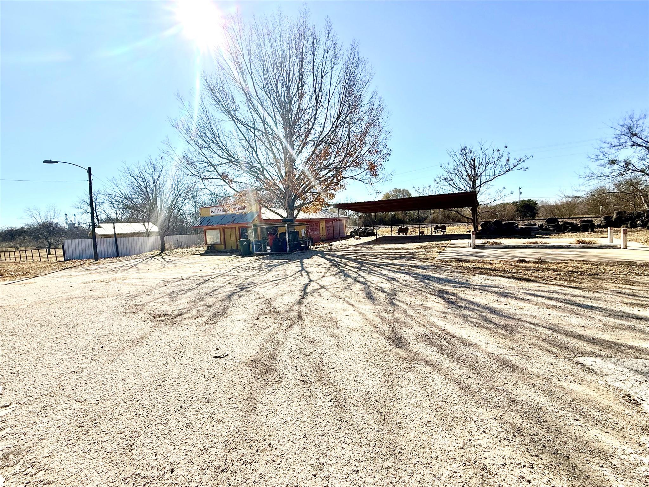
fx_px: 262
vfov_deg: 85.7
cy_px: 244
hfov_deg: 102.1
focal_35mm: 14
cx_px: 324
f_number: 2.2
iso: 50
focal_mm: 2.22
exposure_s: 1/2506
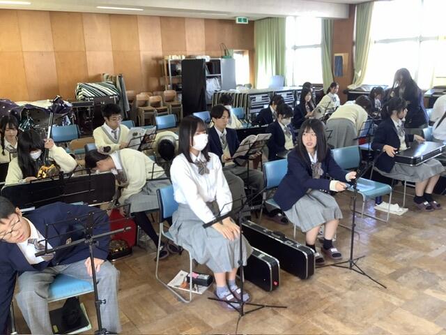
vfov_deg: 45.4
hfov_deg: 58.4
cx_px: 223
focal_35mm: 31
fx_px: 399
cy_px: 168
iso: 80
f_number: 2.4
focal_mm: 3.3
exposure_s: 1/60
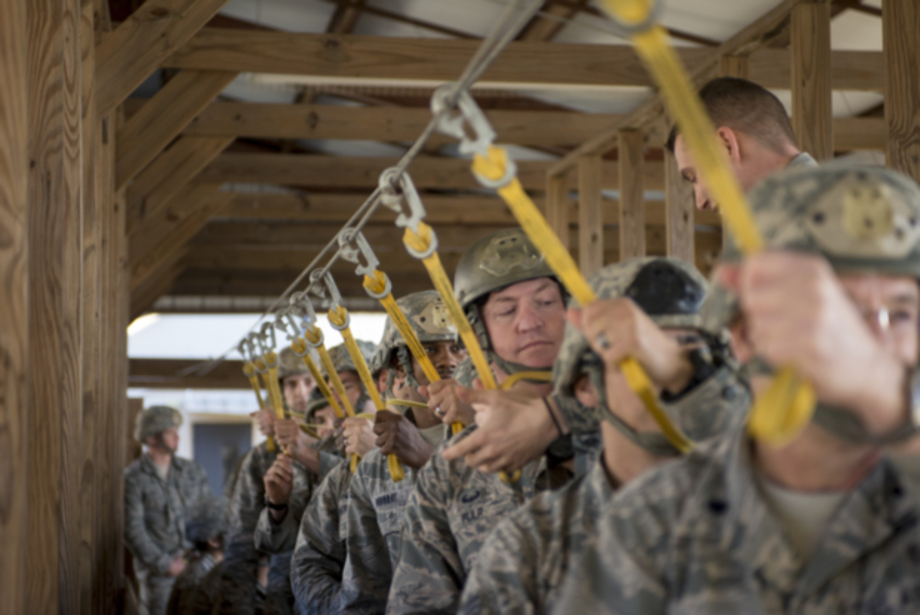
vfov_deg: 19.5
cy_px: 308
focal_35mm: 70
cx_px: 460
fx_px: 1790
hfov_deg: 28.8
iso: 1000
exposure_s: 1/1000
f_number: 2.8
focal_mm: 70
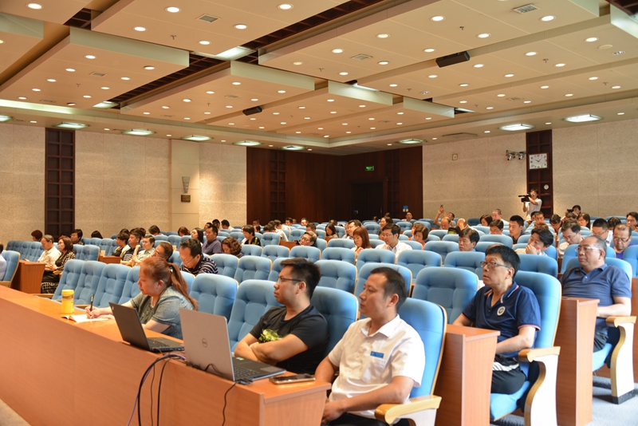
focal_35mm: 34
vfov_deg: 38.9
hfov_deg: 55.8
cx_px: 319
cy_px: 213
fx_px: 603
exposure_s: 1/60
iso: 800
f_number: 3.8
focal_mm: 34
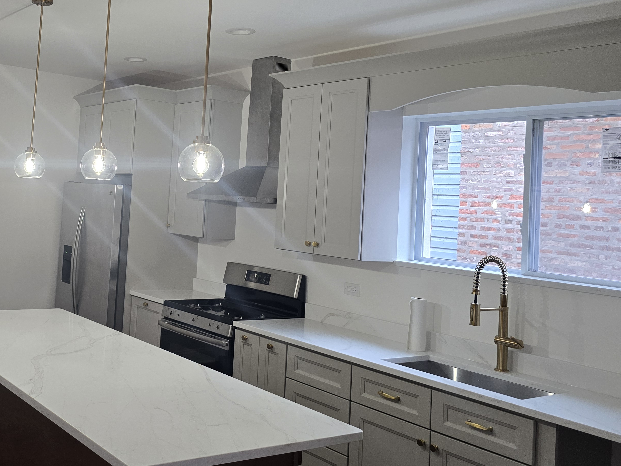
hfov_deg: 46.2
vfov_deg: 37.4
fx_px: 682
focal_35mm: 38
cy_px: 162
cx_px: 116
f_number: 1.7
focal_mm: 6.3
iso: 160
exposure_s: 1/120
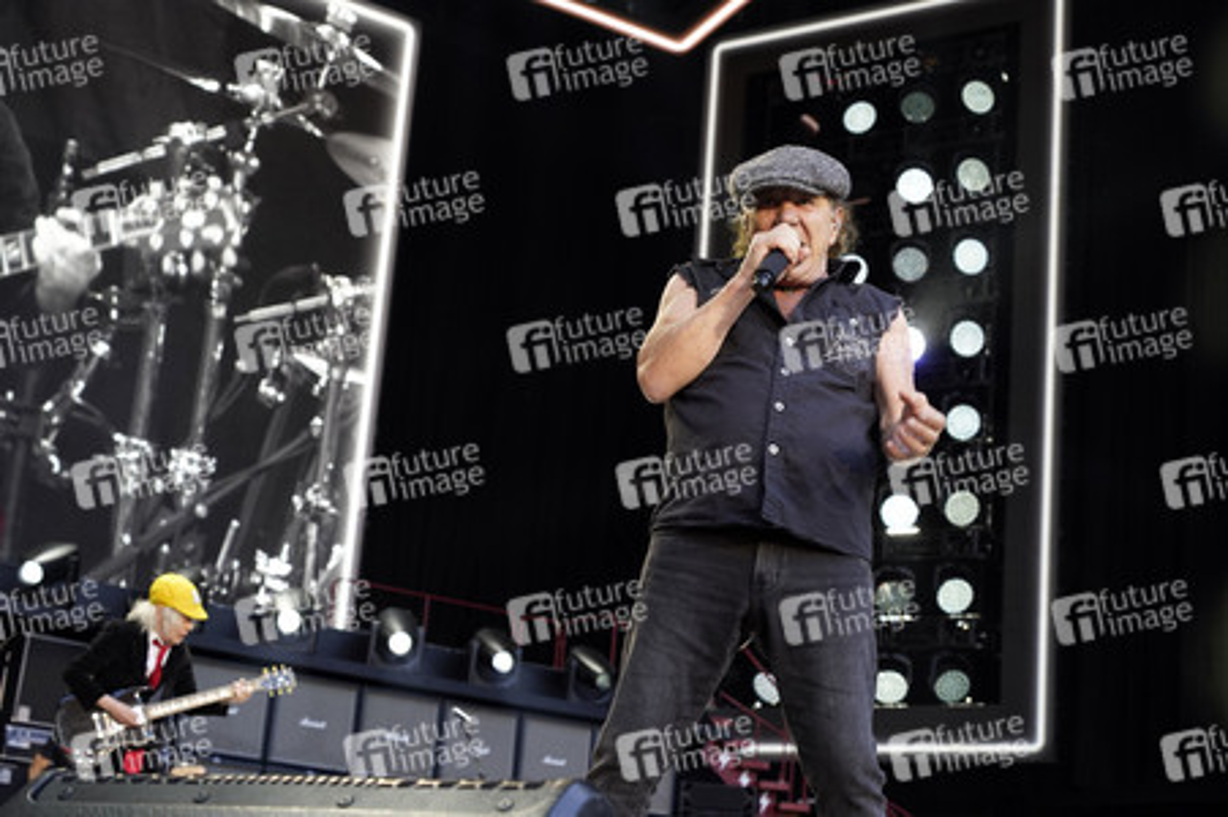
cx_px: 614
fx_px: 1841
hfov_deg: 36.9
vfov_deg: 25.0
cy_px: 408
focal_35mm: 54
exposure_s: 1/400
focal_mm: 54
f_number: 5
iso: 1600
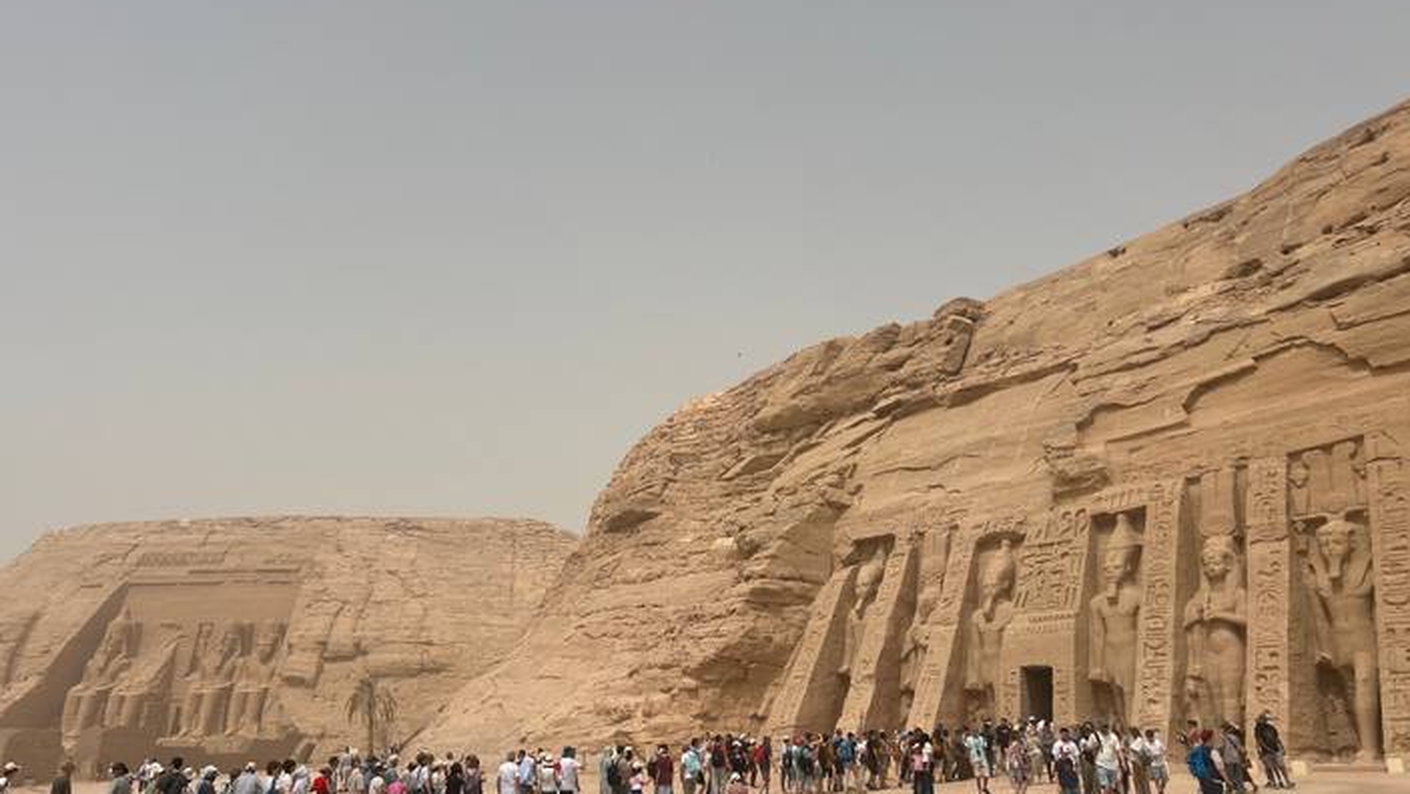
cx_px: 690
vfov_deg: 40.2
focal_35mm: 29
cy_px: 357
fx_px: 1085
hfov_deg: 66.0
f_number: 1.5
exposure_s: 1/11364
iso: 50
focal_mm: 5.7
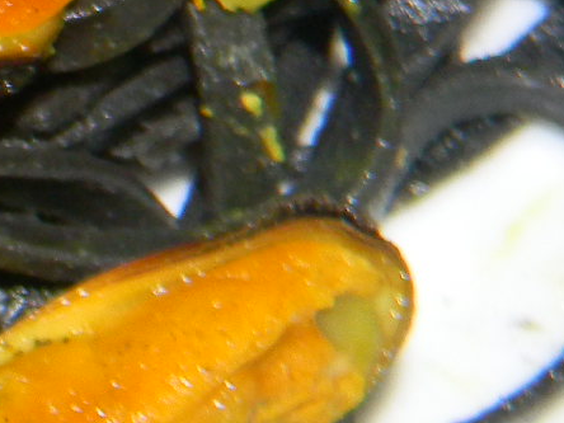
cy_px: -105
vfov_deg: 8.8
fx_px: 2705
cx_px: -729
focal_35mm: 166
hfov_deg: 10.5
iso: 200
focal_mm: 6.4
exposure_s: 1/30
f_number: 3.7
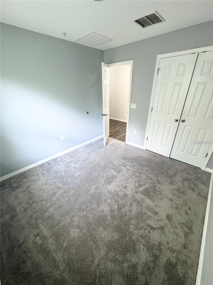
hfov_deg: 85.7
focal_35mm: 14
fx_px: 115
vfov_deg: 102.1
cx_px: 106
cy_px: 142
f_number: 2.2
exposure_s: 1/60
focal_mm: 2.22
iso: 250
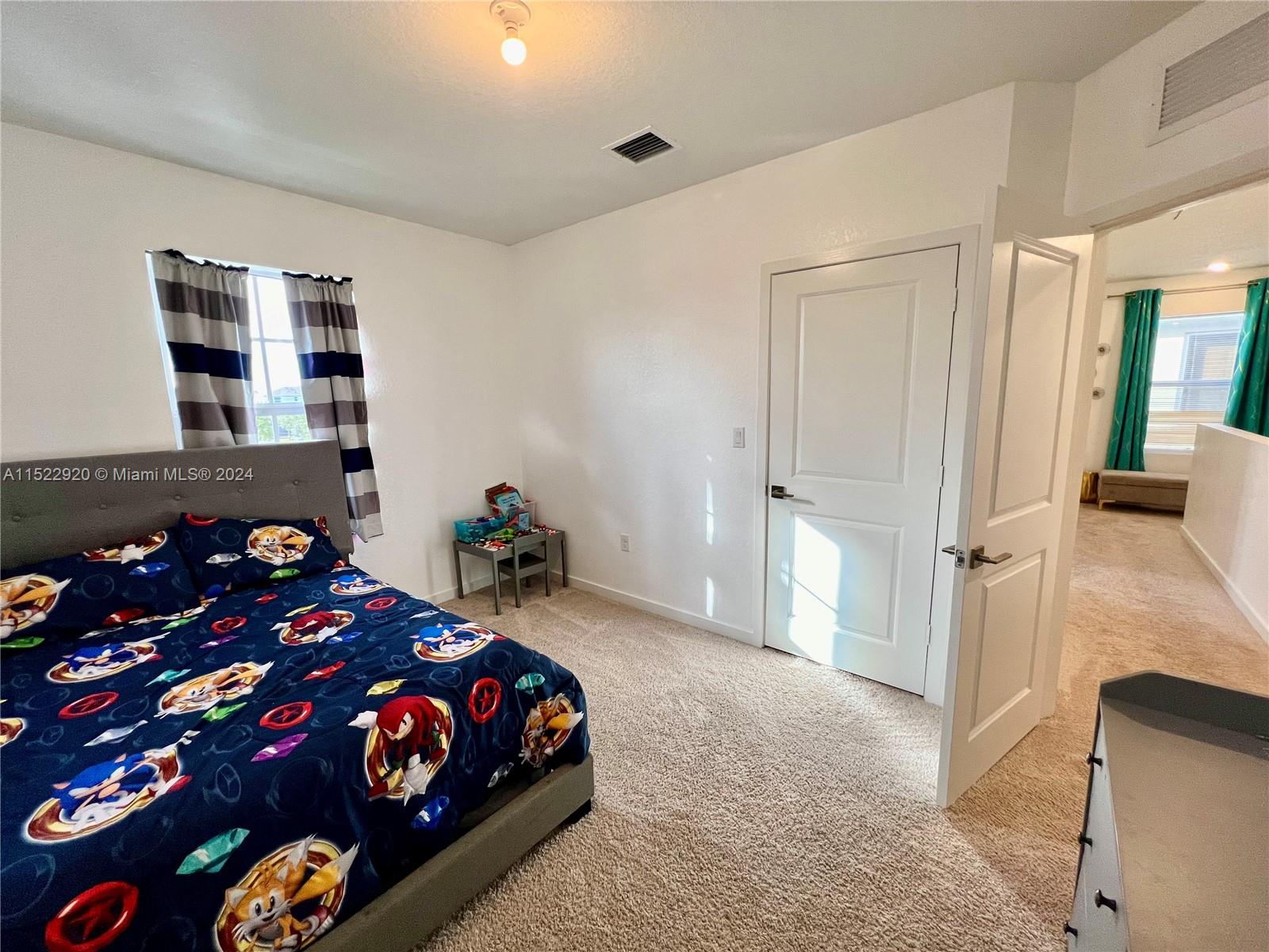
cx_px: 634
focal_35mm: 13
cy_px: 476
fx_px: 477
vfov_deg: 89.9
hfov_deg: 106.2
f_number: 1.8
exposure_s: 1/120
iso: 125
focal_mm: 1.57
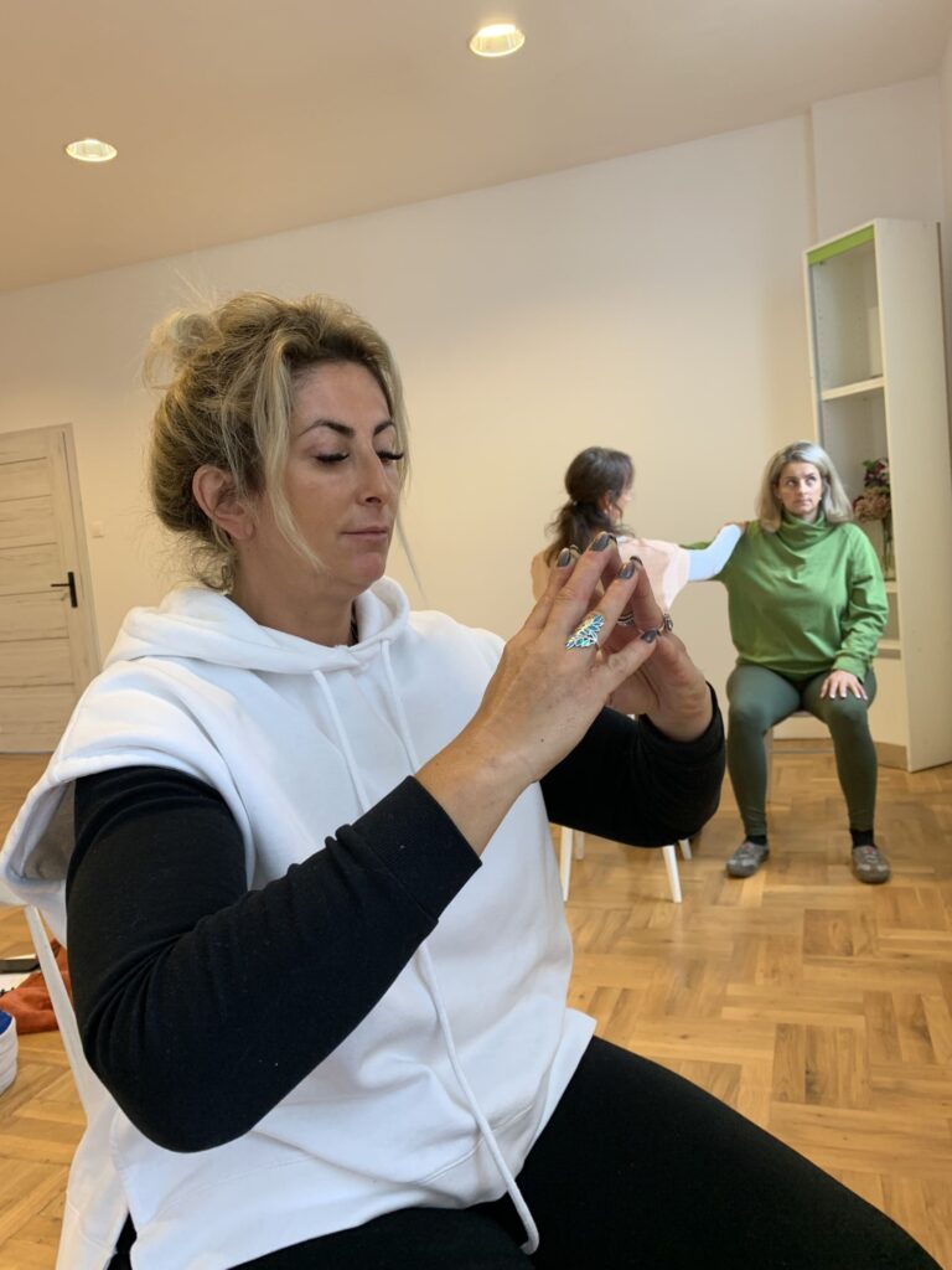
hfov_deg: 53.1
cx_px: 476
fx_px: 953
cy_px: 635
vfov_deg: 67.3
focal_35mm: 26
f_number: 1.8
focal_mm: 4.25
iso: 64
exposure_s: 1/50
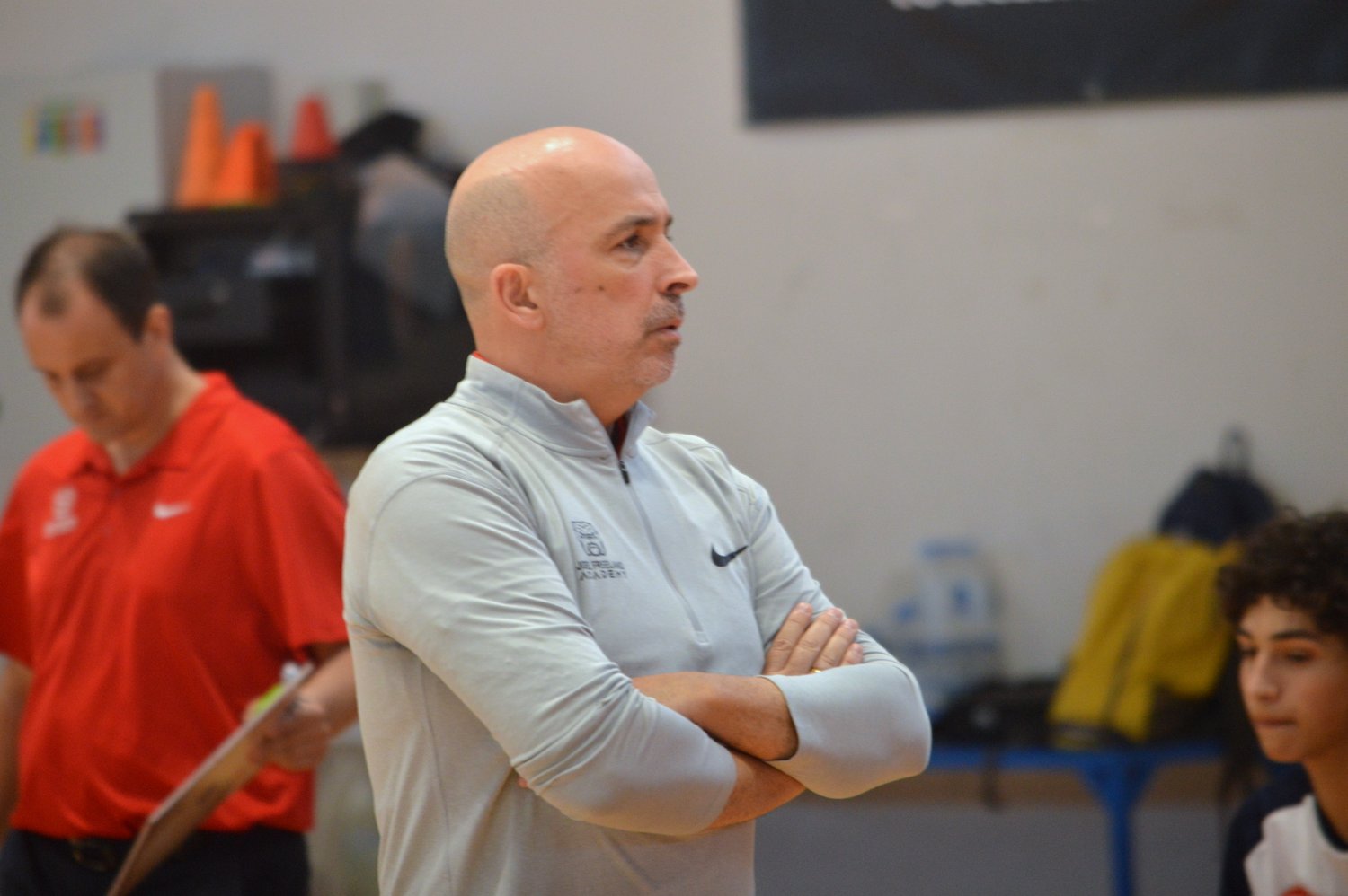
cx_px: 674
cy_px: 448
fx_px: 10945
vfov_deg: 4.7
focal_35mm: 292
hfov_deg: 7.0
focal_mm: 195
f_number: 5
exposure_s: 1/800
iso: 800
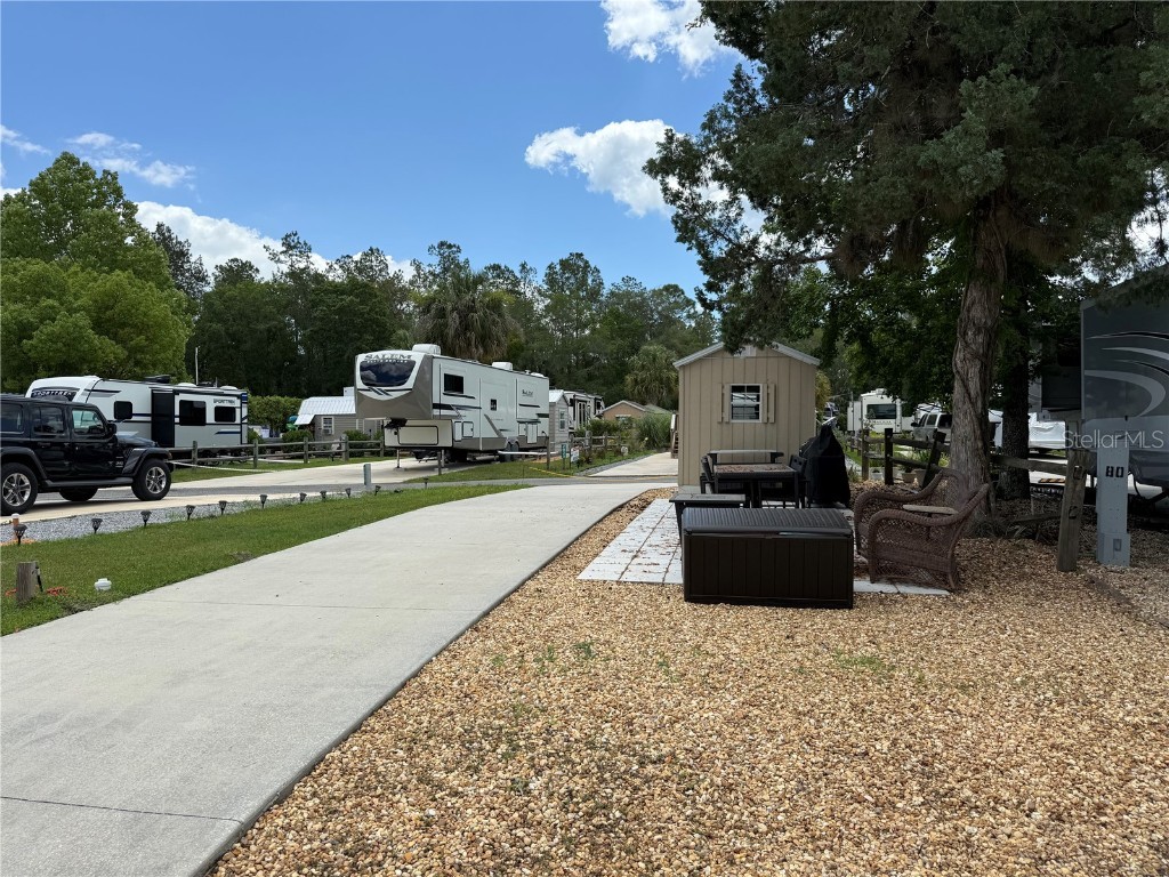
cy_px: 438
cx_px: 584
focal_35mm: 24
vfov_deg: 56.8
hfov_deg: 71.6
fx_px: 810
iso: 80
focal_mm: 6.76
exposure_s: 1/4167
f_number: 1.78
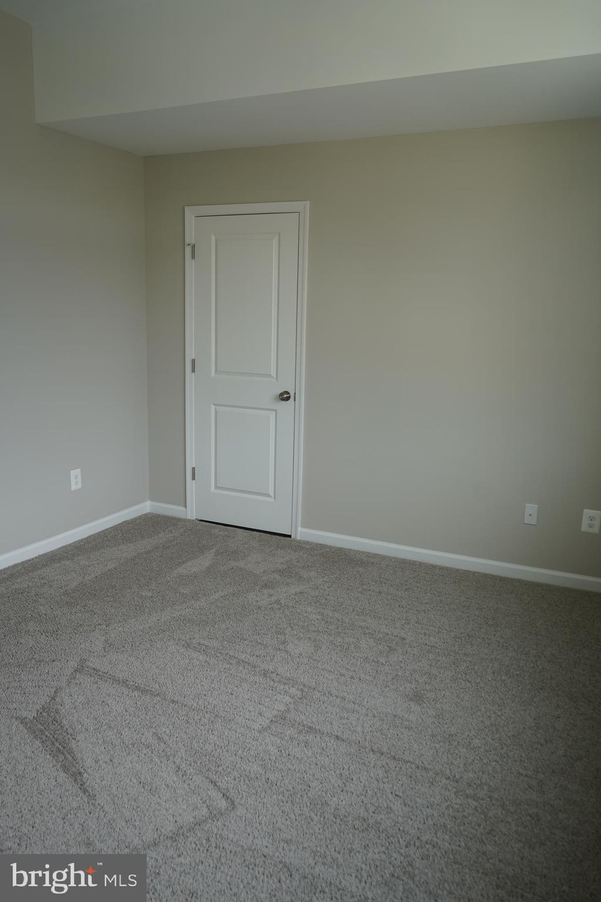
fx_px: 701
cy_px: 451
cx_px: 300
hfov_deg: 46.4
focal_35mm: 28
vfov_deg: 65.5
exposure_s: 1/160
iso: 200
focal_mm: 28
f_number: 4
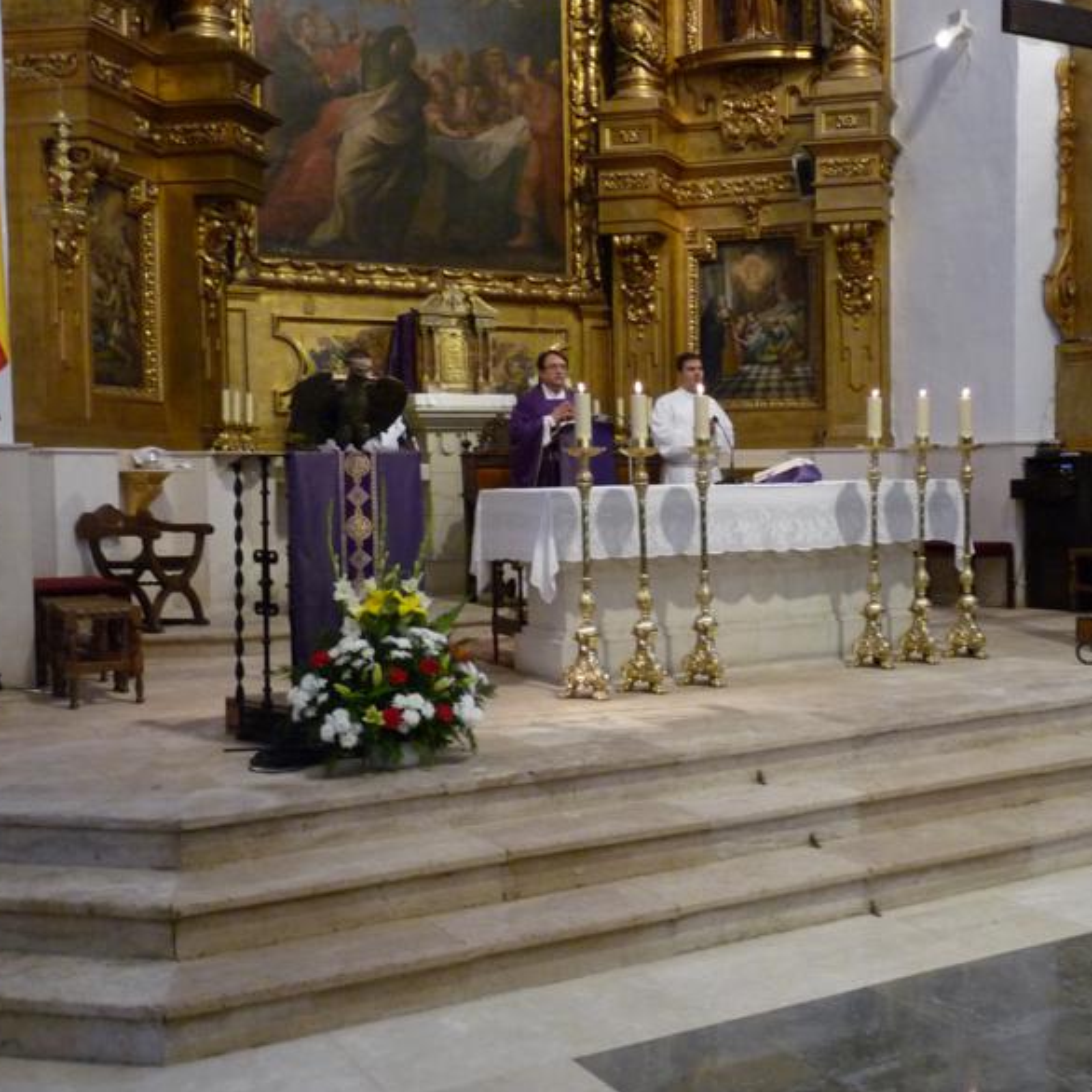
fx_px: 1463
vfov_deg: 40.9
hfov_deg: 40.5
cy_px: 553
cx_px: 717
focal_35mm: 41
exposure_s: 1/30
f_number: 2.8
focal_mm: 4.8
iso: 320
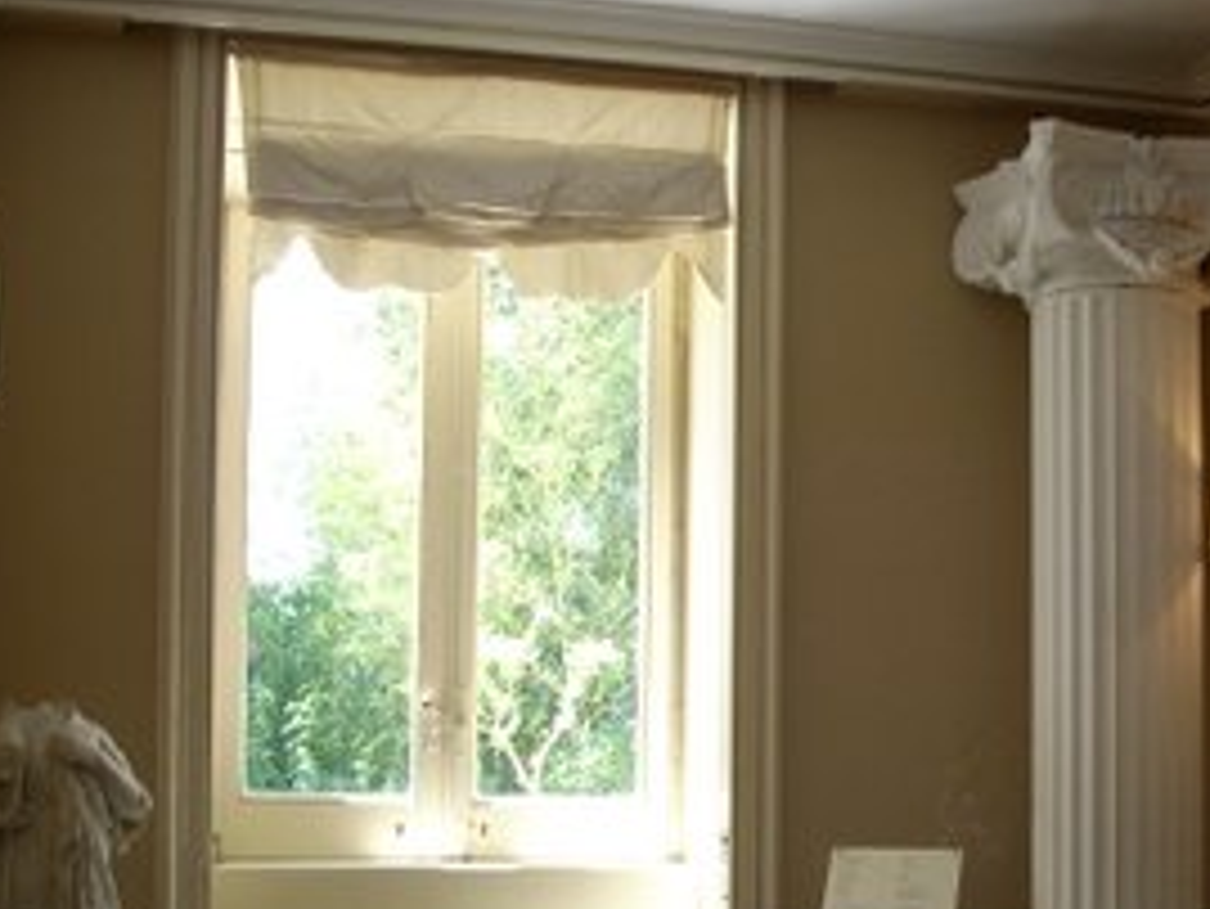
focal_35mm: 66
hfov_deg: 29.1
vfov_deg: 22.2
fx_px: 2308
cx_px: 837
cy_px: 630
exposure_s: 1/42.4
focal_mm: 6.2
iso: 64
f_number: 2.8
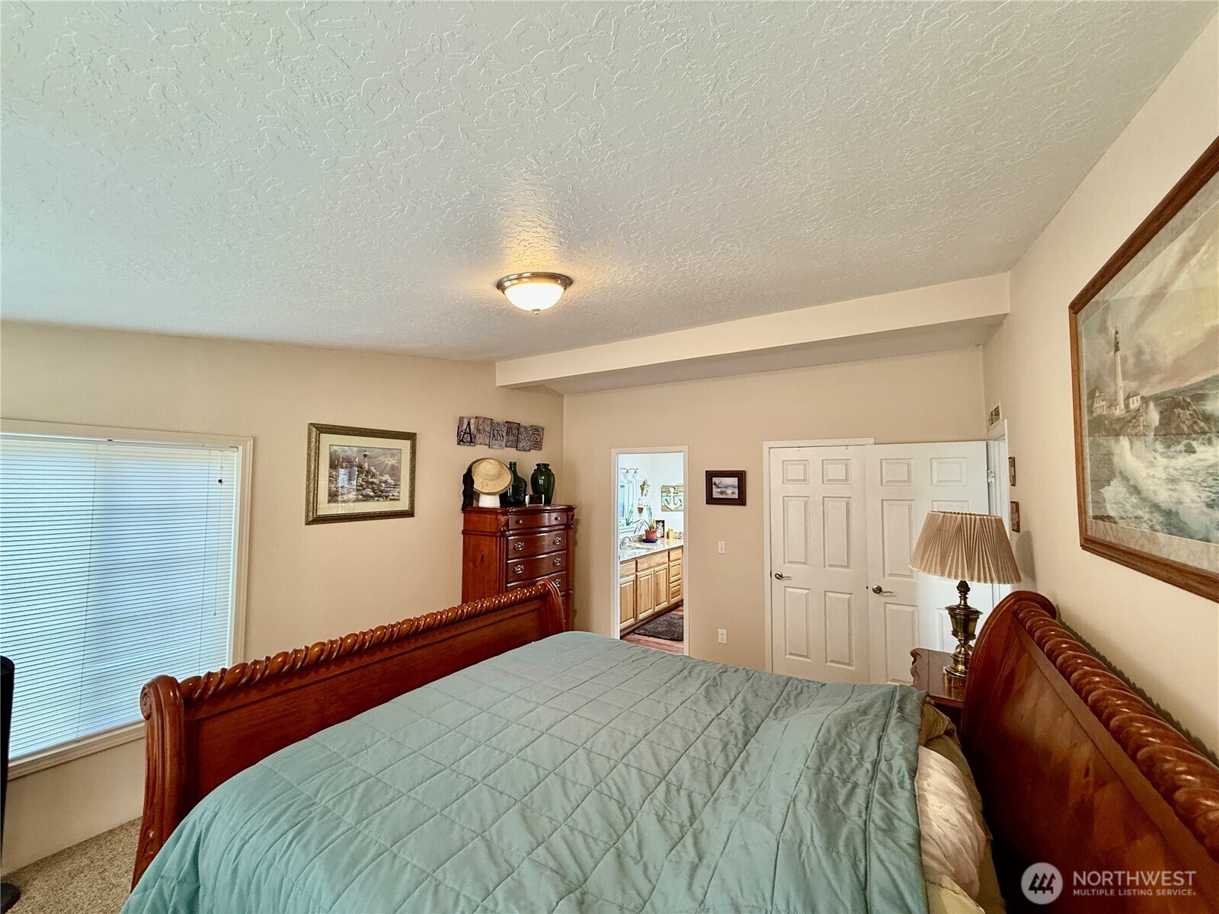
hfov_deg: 102.1
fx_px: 493
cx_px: 610
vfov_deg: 85.7
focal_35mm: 14
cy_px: 457
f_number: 2.2
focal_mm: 2.22
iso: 160
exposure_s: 1/60
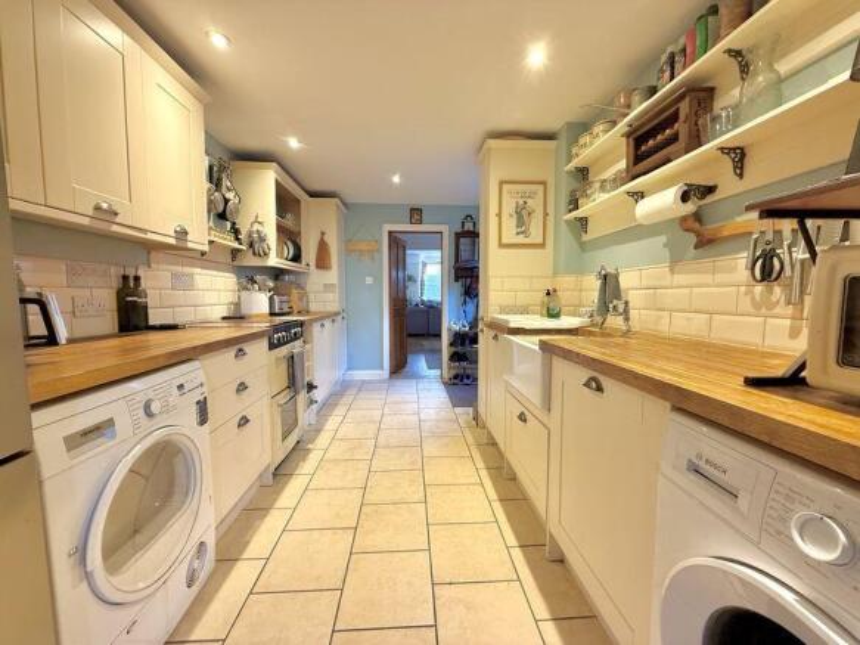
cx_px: 430
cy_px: 322
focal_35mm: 14
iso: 200
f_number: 2.2
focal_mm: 2.22
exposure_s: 1/50
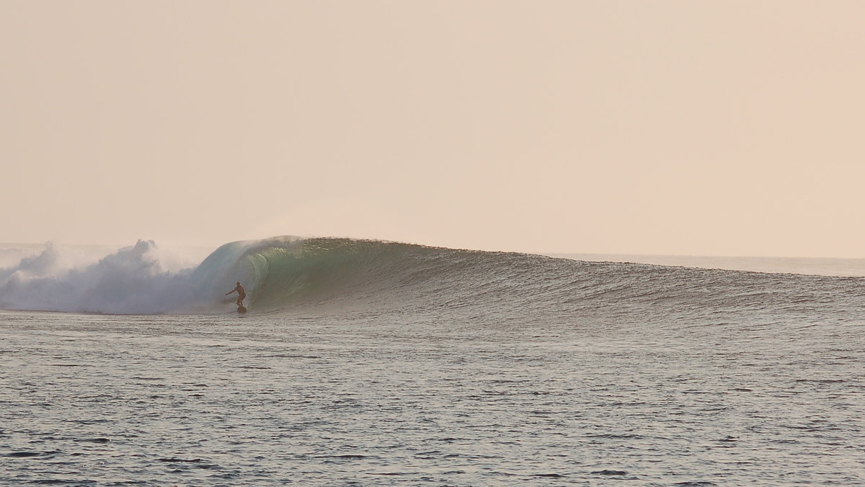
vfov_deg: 5.8
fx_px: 4817
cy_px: 382
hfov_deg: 10.3
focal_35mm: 210
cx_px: 305
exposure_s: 1/1250
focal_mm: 100
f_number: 5.6
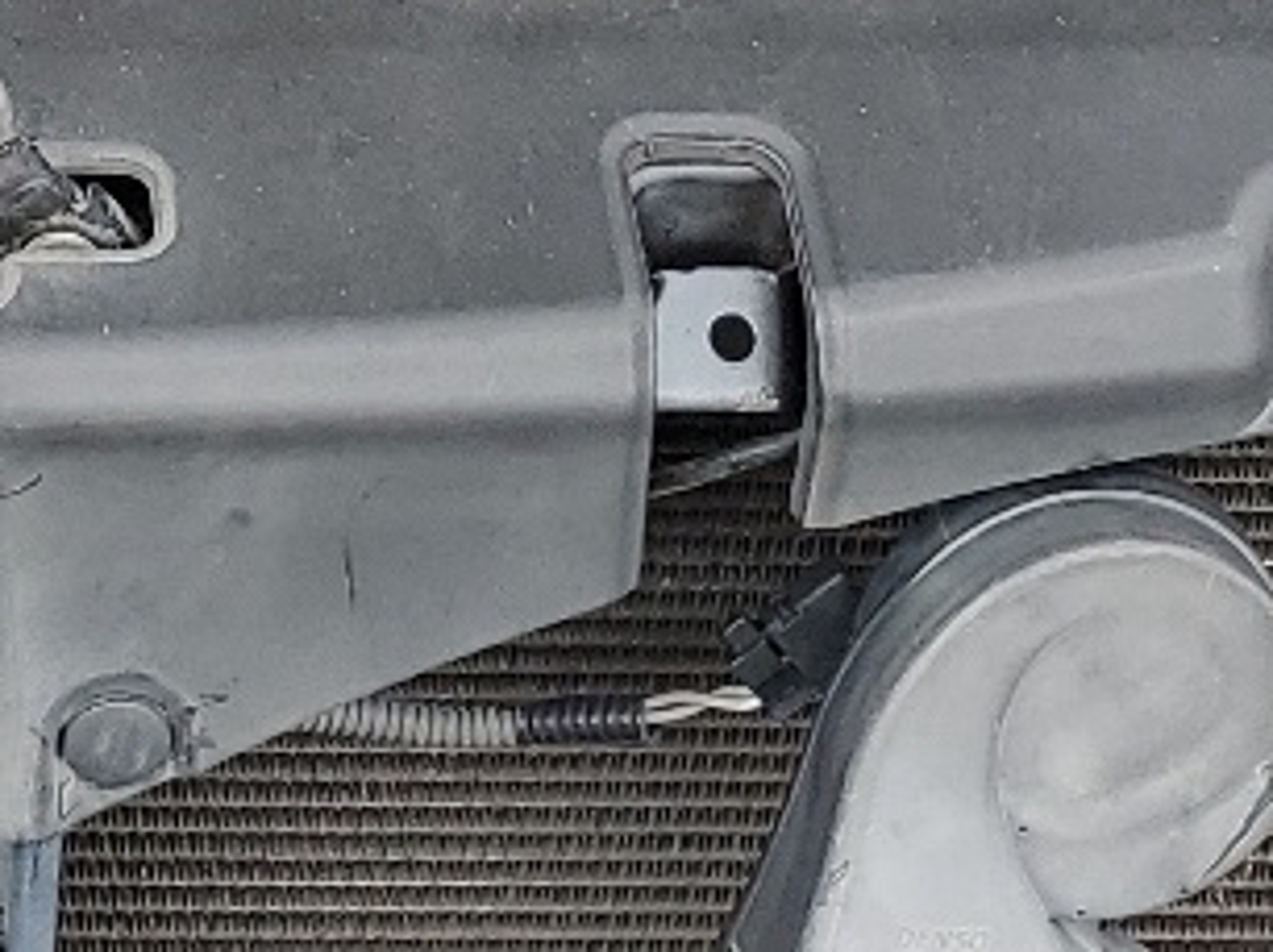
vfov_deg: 10.1
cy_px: -952
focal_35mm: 136
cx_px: -146
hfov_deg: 14.2
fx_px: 4997
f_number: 1.5
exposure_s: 1/833
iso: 50
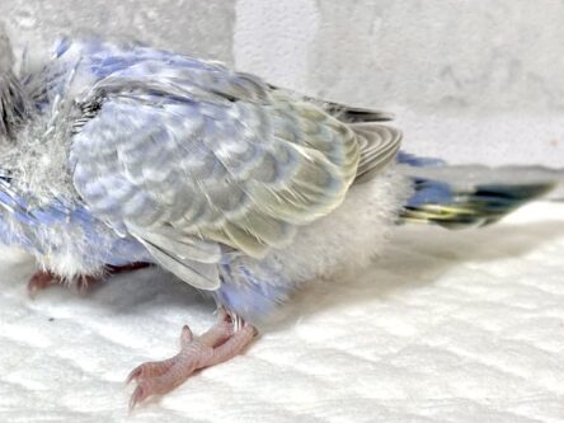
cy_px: 173
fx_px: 1222
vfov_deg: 19.6
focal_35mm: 75
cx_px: 173
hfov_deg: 25.8
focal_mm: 5.96
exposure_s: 1/100
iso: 40
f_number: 1.6
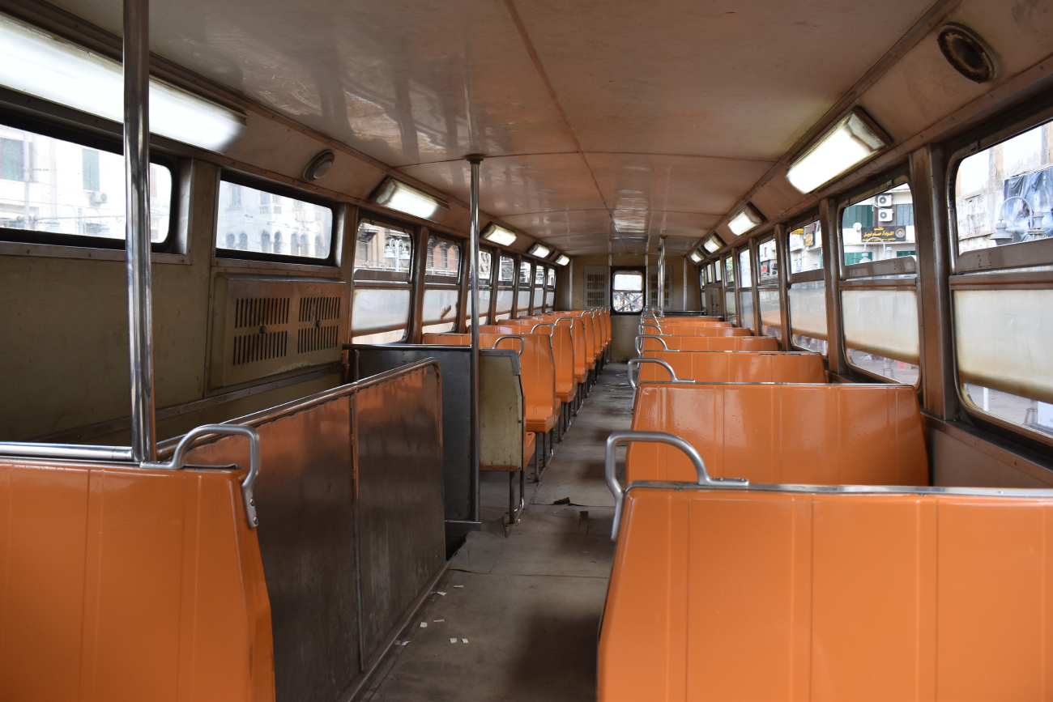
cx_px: 526
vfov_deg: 43.6
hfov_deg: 61.9
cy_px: 351
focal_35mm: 30
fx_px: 878
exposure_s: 1/125
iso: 400
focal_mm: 20
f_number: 5.6
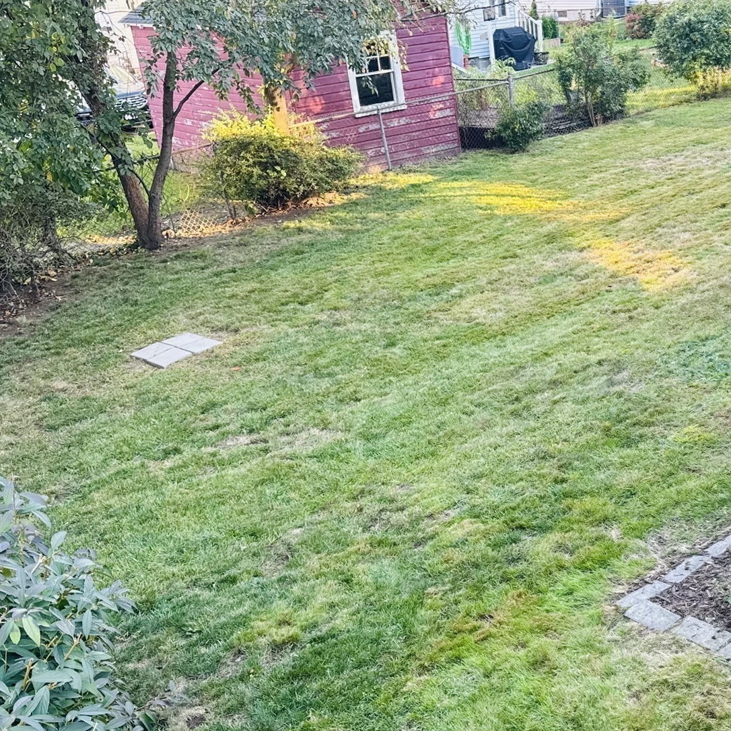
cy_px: 433
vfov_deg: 41.7
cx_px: 567
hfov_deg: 40.4
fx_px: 956
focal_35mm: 40
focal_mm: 6.76
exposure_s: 1/121
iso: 100
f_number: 1.78
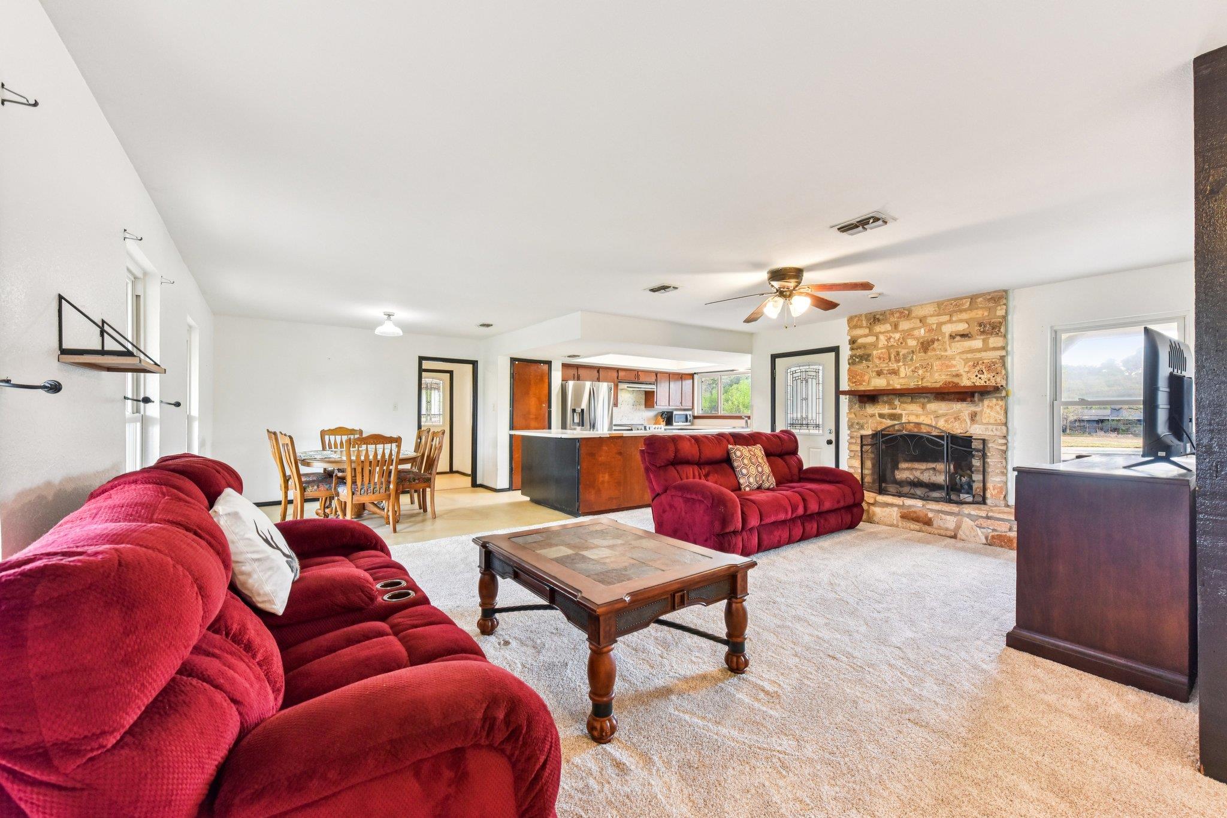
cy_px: 409
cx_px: 614
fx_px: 477
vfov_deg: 81.2
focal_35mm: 14
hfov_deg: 104.3
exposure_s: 1/15
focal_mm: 14
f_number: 8
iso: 1000
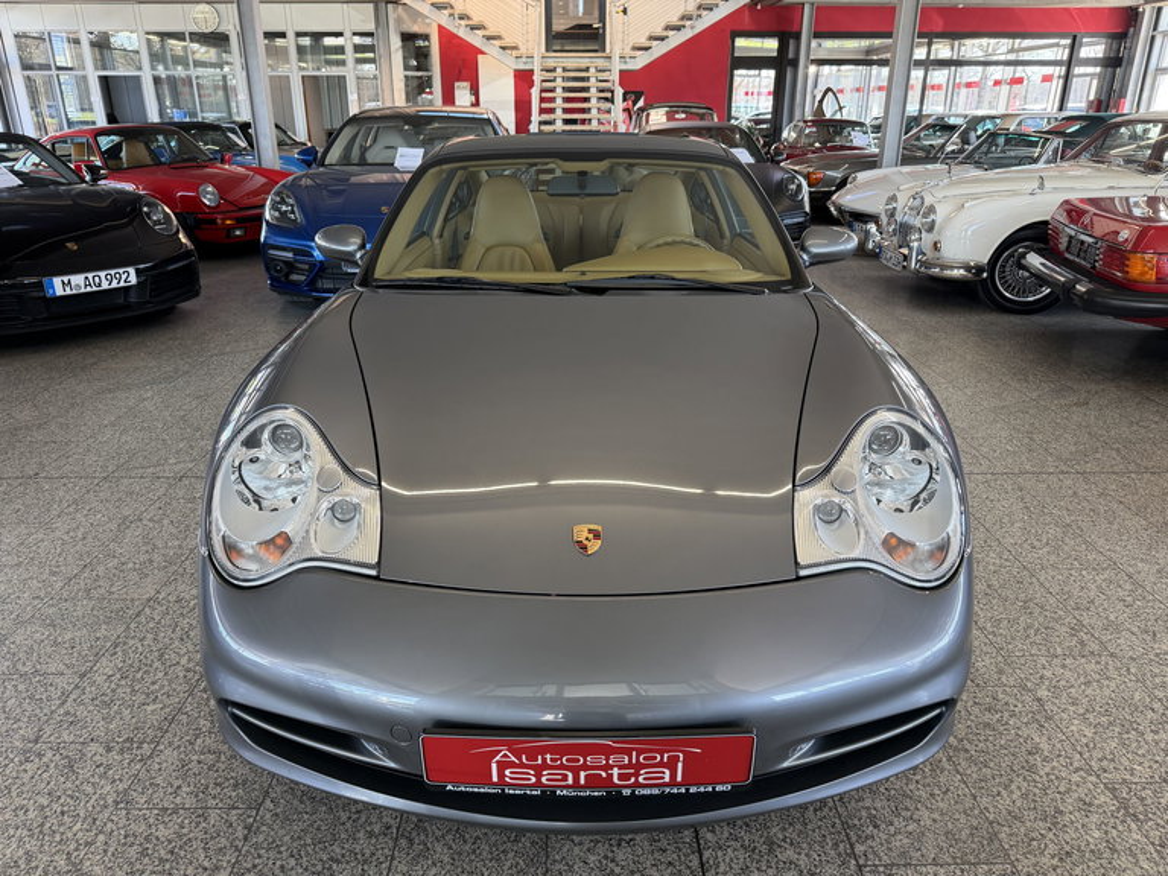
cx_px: 584
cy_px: 438
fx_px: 810
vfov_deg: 56.8
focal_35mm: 24
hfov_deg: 71.6
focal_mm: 6.76
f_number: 1.78
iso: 125
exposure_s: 1/100
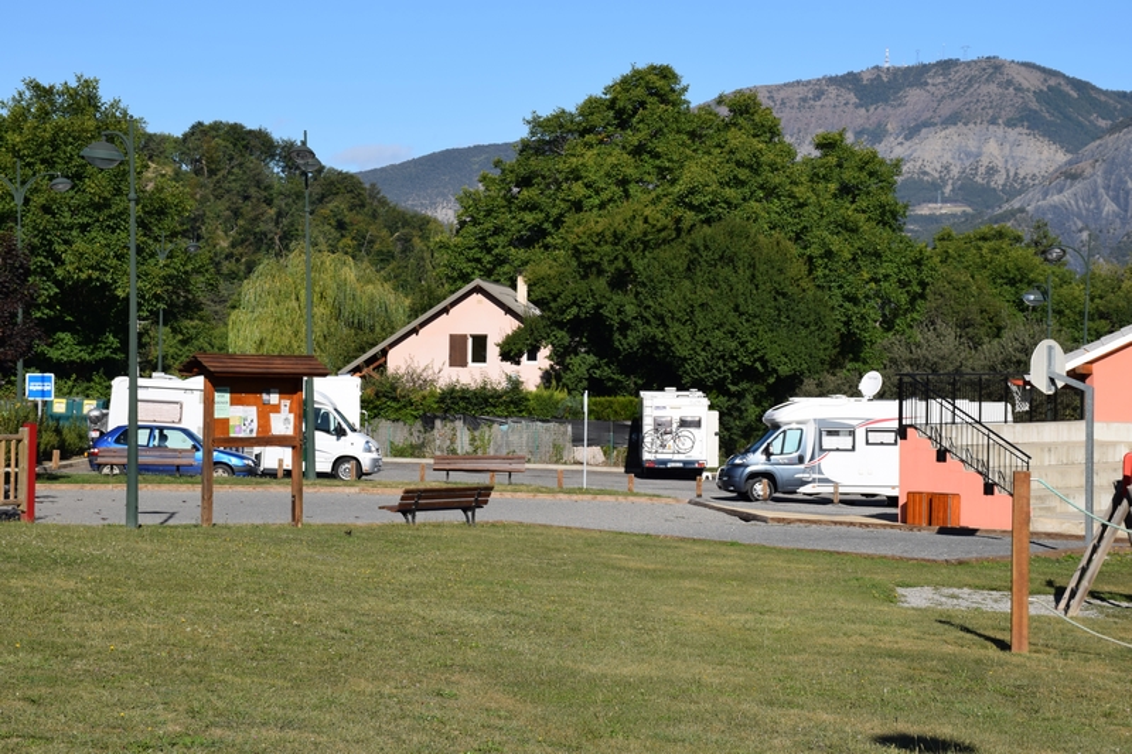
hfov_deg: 26.0
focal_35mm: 78
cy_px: 377
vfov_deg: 17.5
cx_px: 566
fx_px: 2452
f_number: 13
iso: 100
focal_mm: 52
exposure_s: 1/200
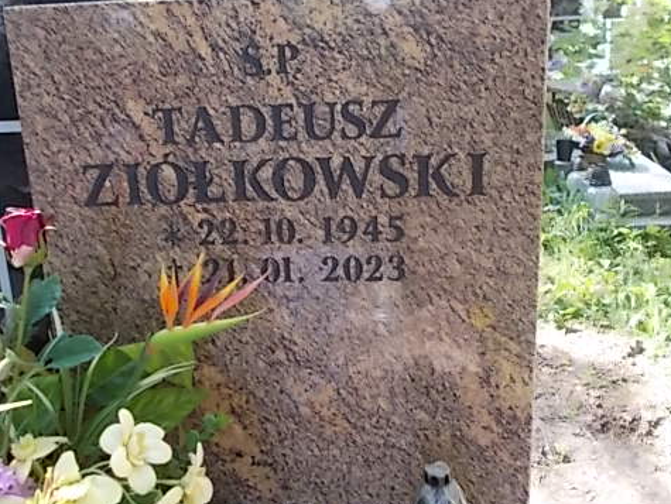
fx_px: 679
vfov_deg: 40.6
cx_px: 338
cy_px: 208
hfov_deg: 52.6
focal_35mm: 35
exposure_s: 1/30
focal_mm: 4.6
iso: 80
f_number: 3.2
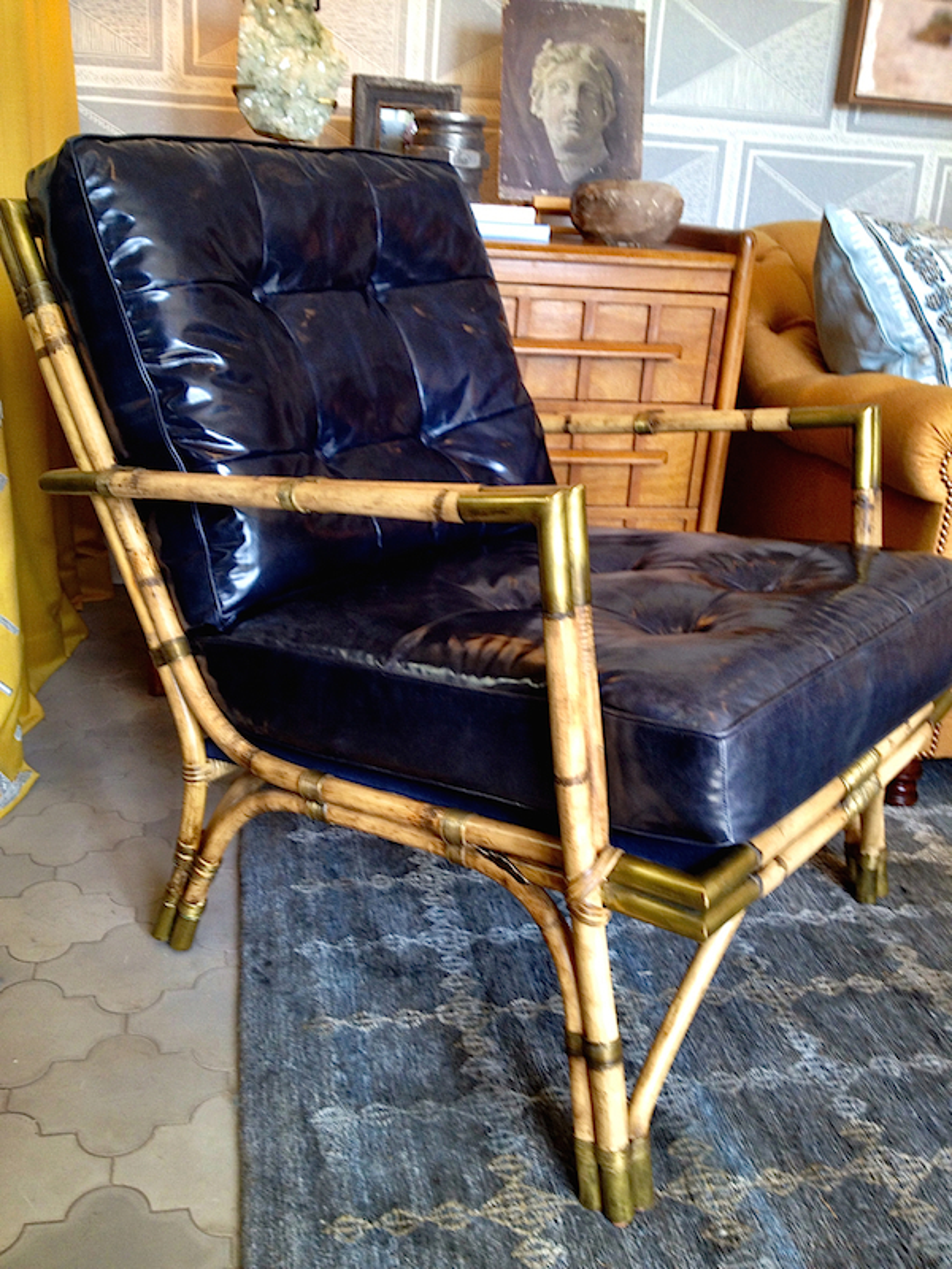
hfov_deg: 40.7
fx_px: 1283
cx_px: 476
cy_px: 634
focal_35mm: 35
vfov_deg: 52.6
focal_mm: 4.28
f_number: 2.4
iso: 50
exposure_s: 1/20
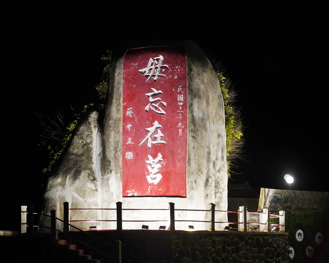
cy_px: 131
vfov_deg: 13.0
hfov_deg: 16.2
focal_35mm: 119
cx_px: 141
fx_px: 1159
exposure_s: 1/125
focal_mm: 105
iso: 5000
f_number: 4
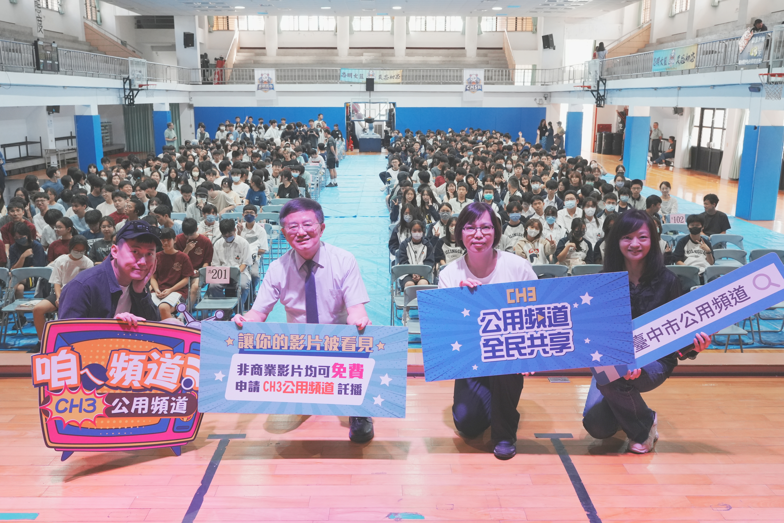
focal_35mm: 33
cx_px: 392
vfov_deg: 40.0
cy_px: 262
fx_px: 719
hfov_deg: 57.2
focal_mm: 33
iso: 2500
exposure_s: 1/125
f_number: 8
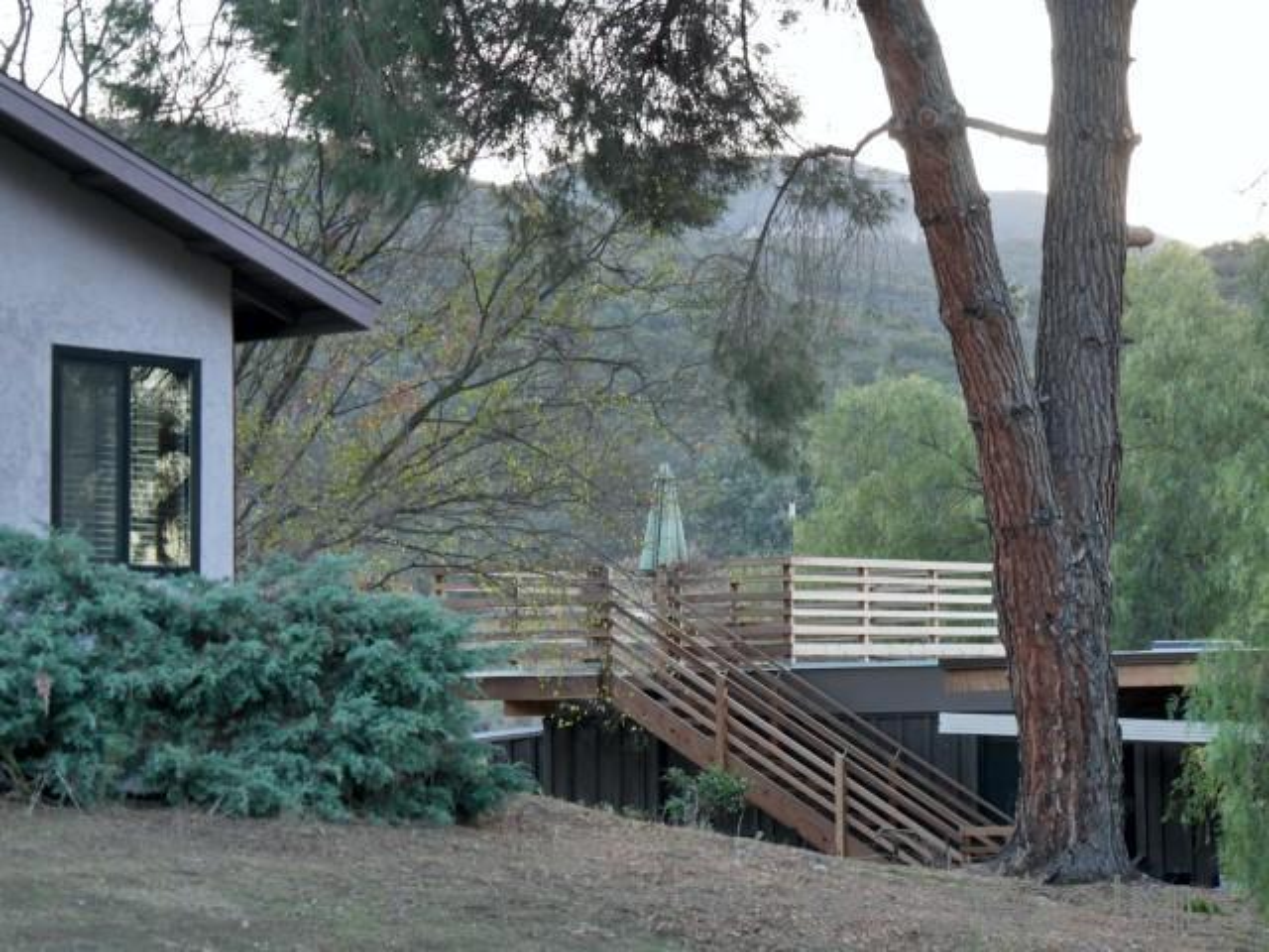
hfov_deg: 21.3
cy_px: 476
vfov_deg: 16.1
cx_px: 634
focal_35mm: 92
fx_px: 3373
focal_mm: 46
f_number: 4.9
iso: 800
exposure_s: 1/100
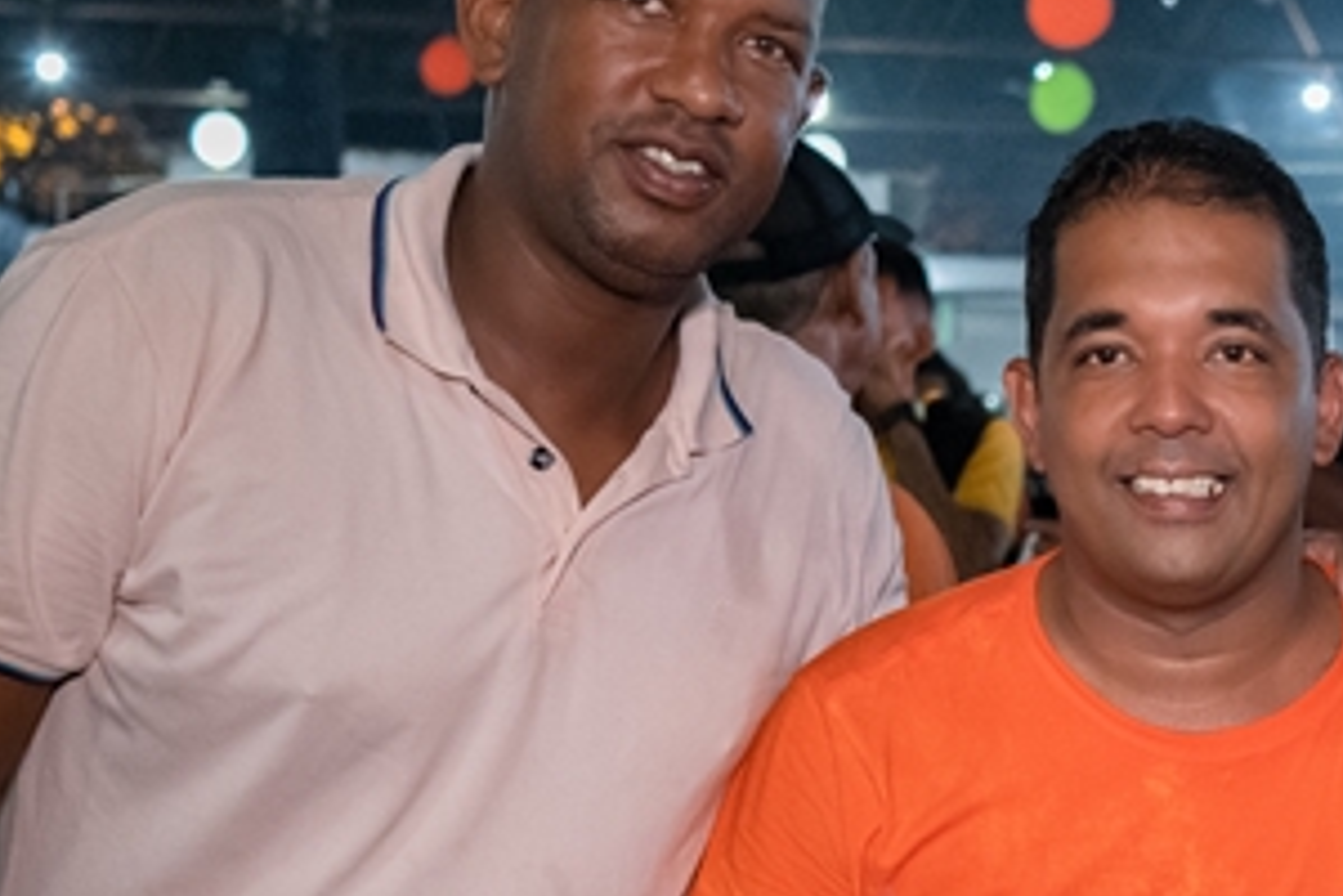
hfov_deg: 21.4
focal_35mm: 89
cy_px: 874
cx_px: 1560
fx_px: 3320
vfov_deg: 15.1
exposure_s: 1/250
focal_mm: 24
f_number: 2.5
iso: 2500
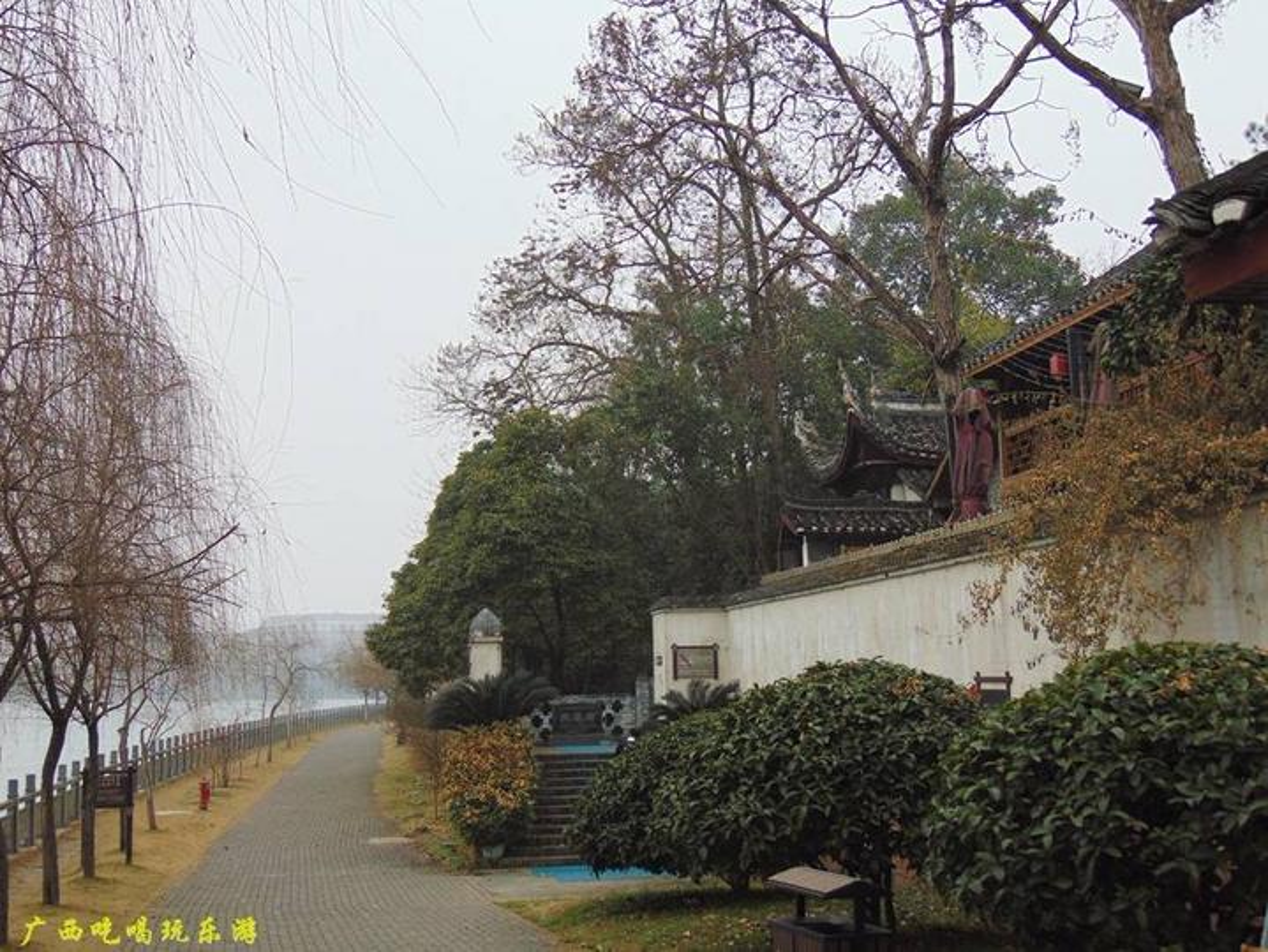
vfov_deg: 34.4
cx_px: 634
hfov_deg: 44.8
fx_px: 1539
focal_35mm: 42
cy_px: 476
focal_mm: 7.6
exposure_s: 1/250
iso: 80
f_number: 3.3
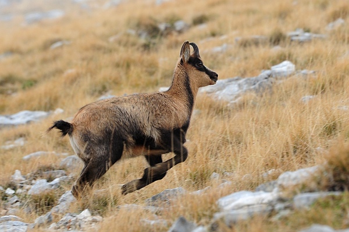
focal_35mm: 240
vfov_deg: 5.7
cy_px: 116
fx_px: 2325
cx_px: 174
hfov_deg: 8.6
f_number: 9
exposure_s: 1/320
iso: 640
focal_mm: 240
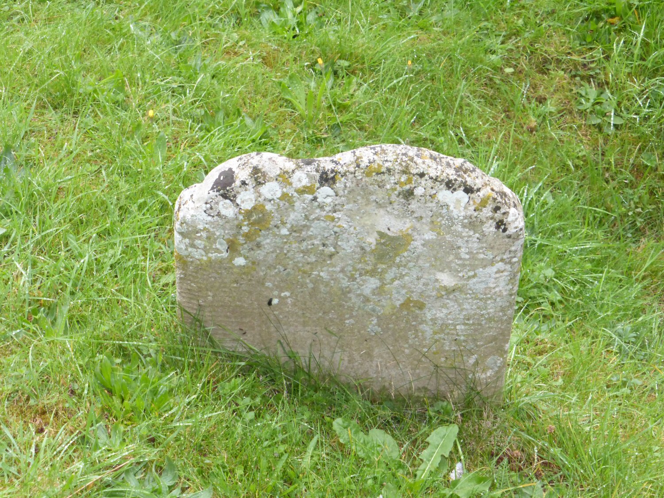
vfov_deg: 14.2
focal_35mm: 104
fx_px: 1995
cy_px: 249
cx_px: 332
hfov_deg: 18.9
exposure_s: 1/60
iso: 400
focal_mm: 17.1
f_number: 5.3
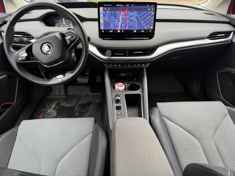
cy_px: 88
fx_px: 163
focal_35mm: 24
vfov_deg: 56.8
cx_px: 118
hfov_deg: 71.6
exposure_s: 1/62
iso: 200
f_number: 1.78
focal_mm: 6.76
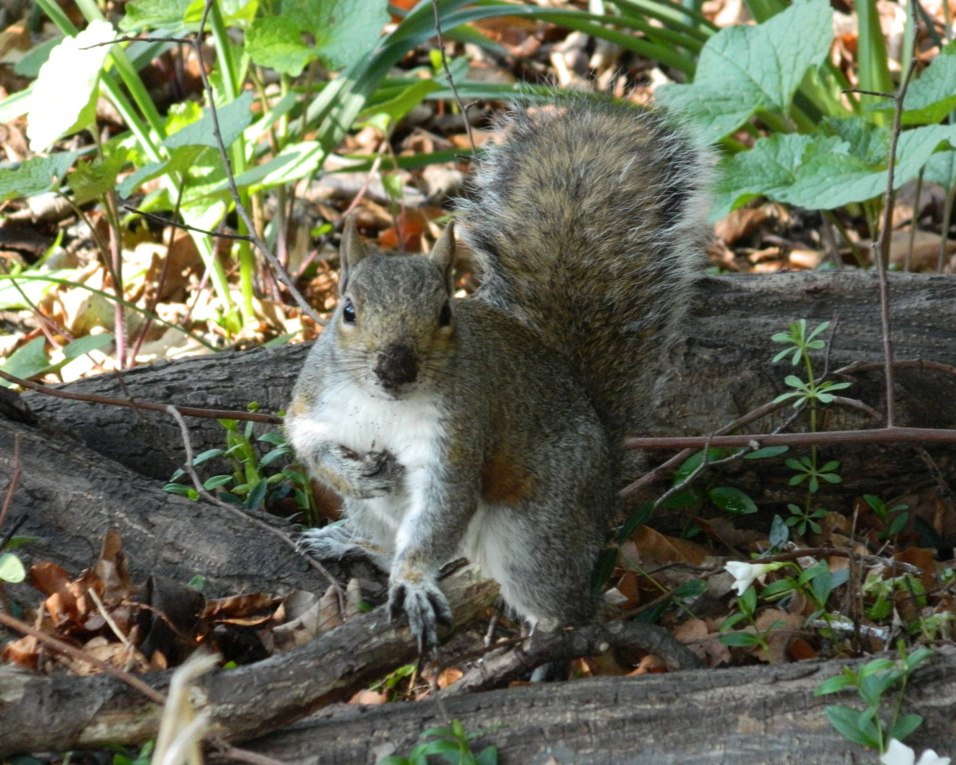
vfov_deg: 3.8
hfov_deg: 4.7
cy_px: 382
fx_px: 11659
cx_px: 487
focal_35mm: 412
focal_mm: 71.2
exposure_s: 1/100
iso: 400
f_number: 5.7
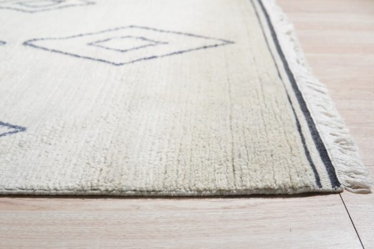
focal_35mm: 45
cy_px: 124
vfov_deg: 29.9
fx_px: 467
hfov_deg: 43.6
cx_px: 187
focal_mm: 30
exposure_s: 1/320
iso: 800
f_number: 4
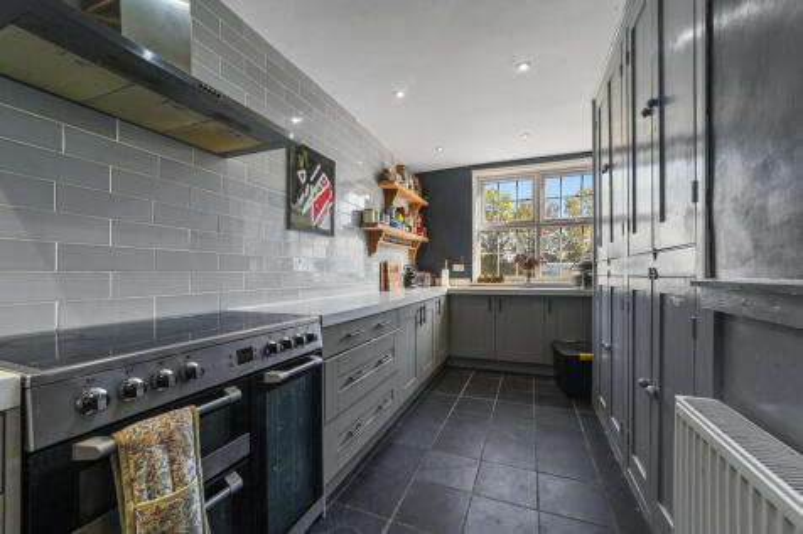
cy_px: 267
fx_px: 312
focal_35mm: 14
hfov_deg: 104.3
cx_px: 402
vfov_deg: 81.2
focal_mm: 14
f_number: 8
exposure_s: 1/3
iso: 400
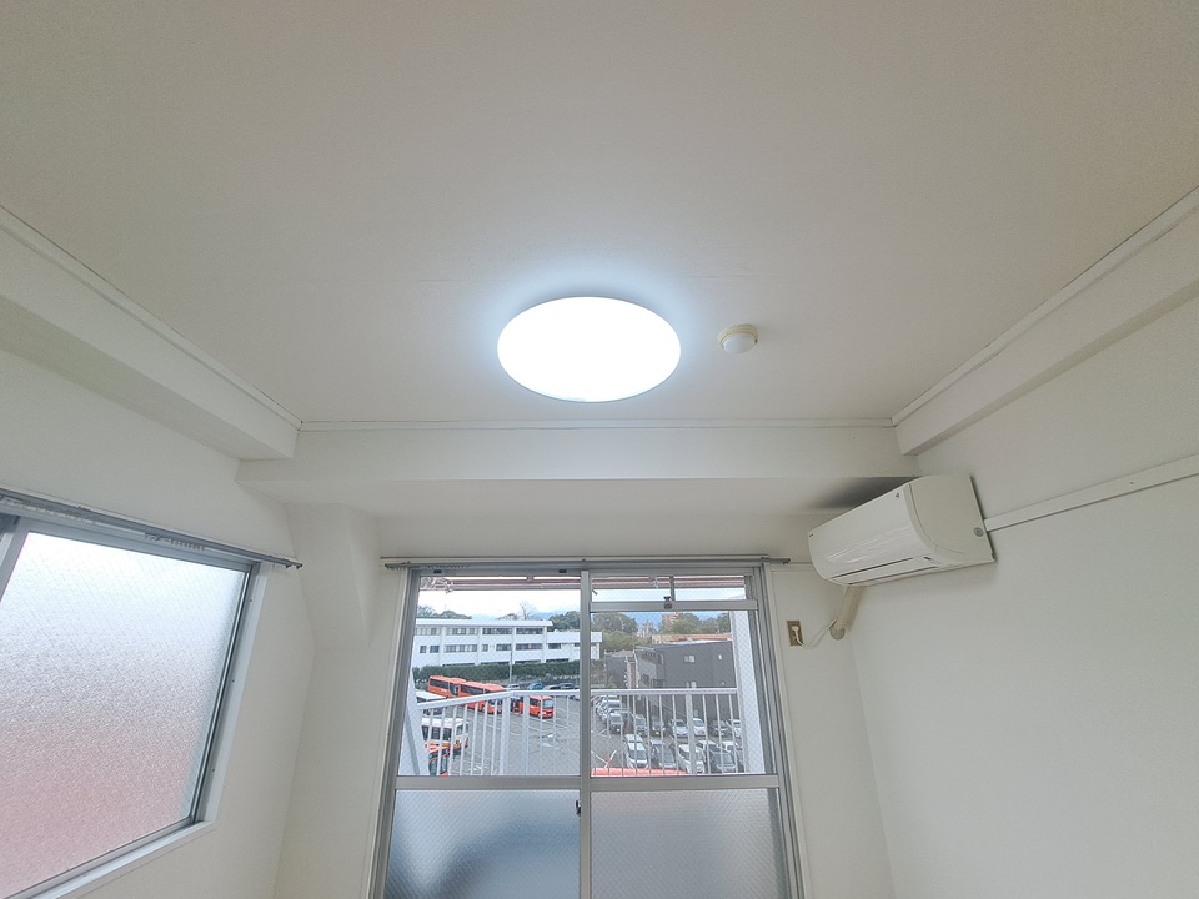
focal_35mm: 13
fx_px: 450
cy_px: 450
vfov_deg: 89.9
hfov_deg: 106.2
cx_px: 600
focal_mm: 1.74
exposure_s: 1/100
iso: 50
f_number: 2.2
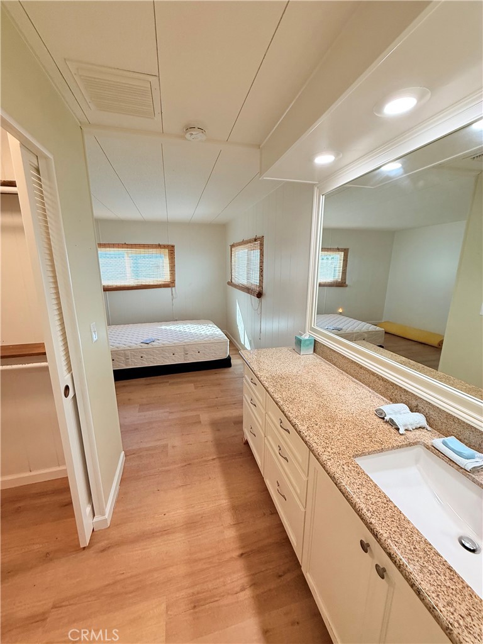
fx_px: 260
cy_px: 322
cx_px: 242
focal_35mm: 14
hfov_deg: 85.7
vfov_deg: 102.1
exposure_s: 1/120
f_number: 2.2
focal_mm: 2.22
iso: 160
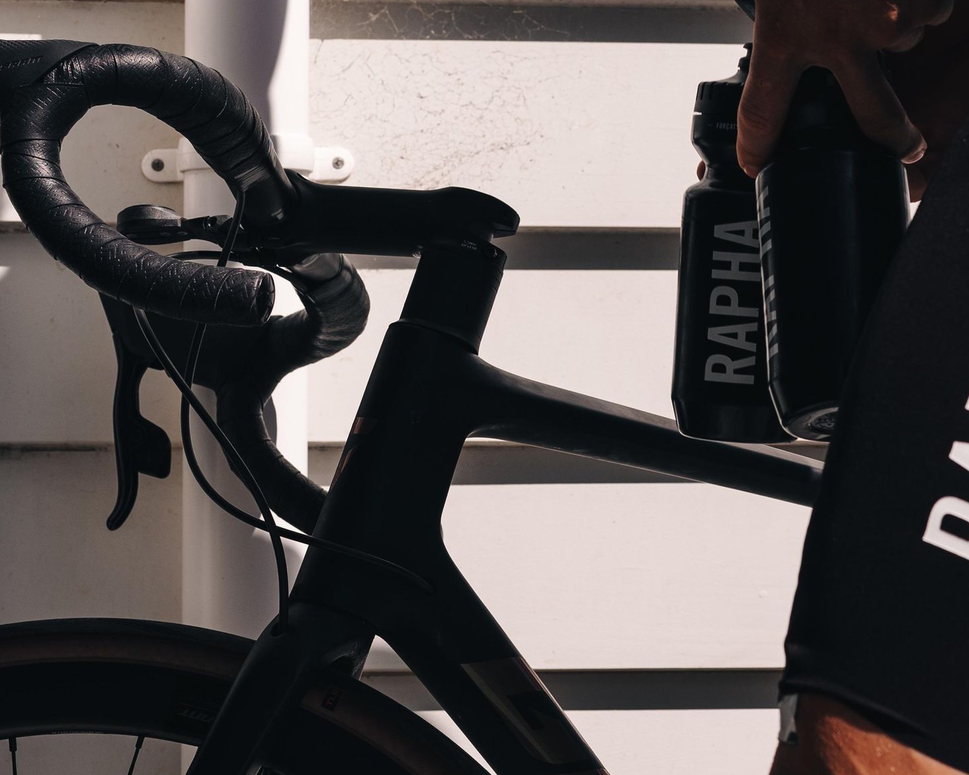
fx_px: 1778
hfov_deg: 29.8
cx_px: 772
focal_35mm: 62
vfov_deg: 24.5
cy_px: 292
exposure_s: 1/640
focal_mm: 45
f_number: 5.6
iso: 100
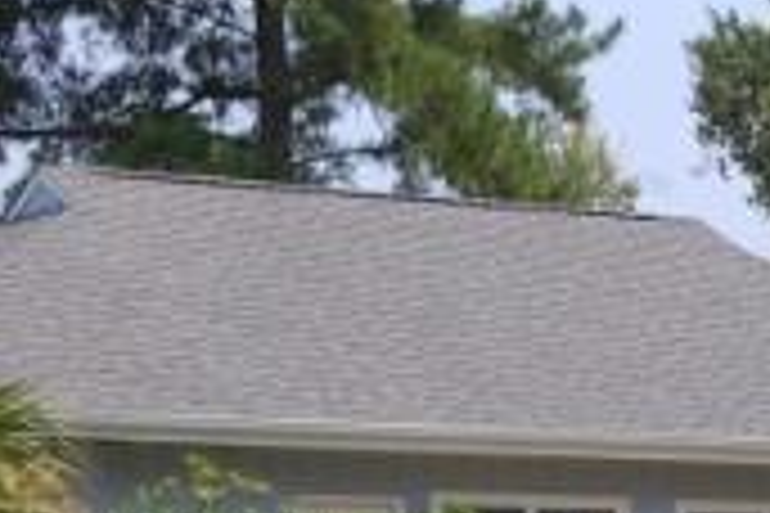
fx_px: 3358
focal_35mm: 157
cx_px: 495
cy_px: 277
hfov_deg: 13.1
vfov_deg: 8.7
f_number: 9
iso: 200
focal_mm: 40
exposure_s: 1/320
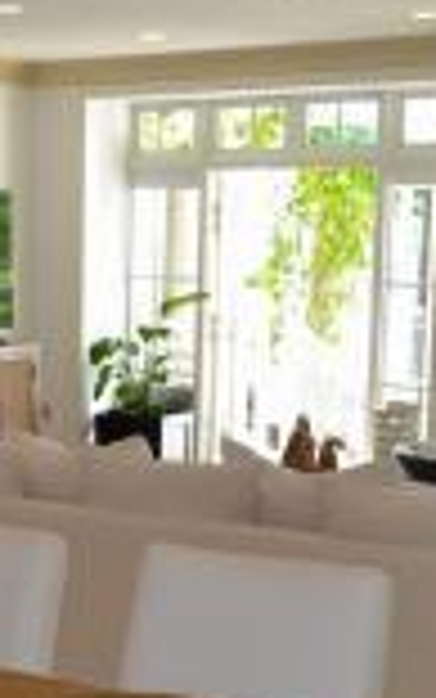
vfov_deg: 25.6
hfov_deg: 15.6
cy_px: 500
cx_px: -117
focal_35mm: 80
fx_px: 1520
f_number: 4
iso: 400
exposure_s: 1/100
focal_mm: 18
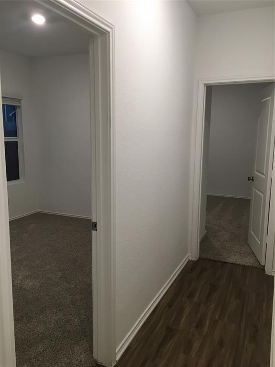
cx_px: 138
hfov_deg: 48.2
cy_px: 184
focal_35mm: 29
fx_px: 307
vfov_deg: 61.7
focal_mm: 4.15
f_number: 2.2
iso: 64
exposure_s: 1/30
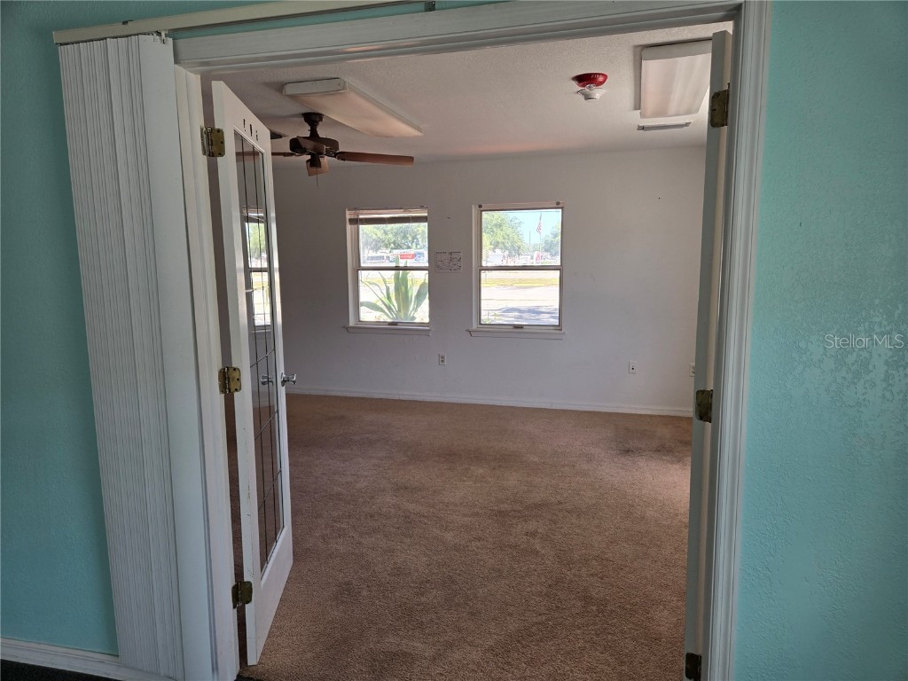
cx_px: 454
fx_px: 603
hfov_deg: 73.9
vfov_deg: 58.9
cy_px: 340
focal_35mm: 23
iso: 32
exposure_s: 1/180
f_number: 1.8
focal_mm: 5.4
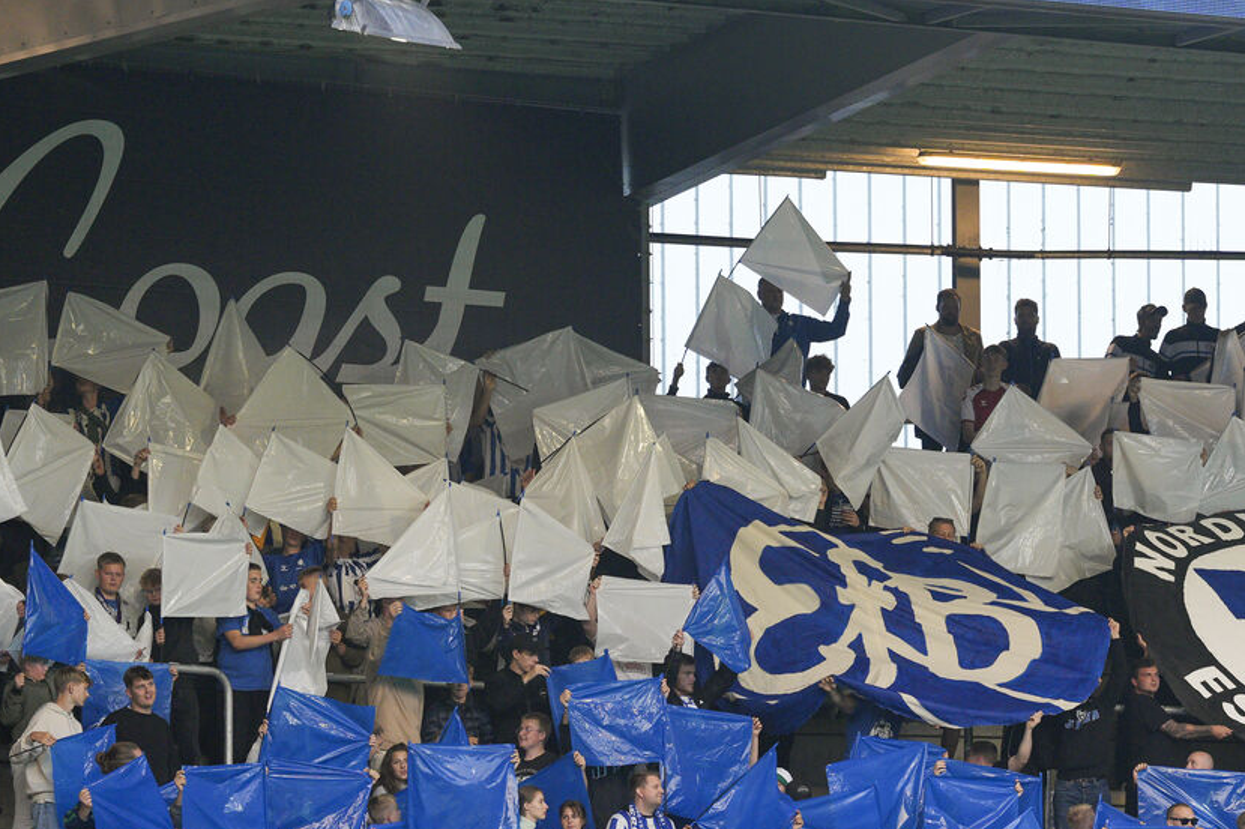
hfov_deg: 5.3
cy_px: 743
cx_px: 1247
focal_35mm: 387
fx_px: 13378
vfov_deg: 3.5
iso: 800
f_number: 2.8
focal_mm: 167
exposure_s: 1/500
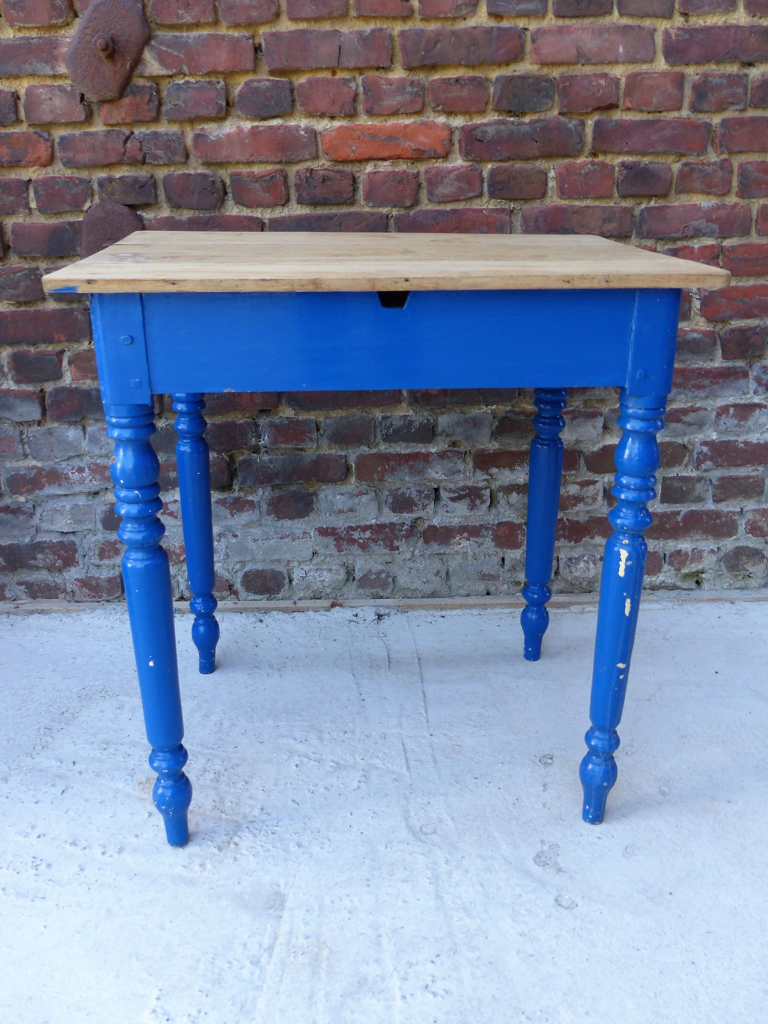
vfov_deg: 56.8
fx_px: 947
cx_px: 384
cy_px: 512
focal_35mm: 32
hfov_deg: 44.2
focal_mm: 5.7
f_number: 2.8
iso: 100
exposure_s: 1/100
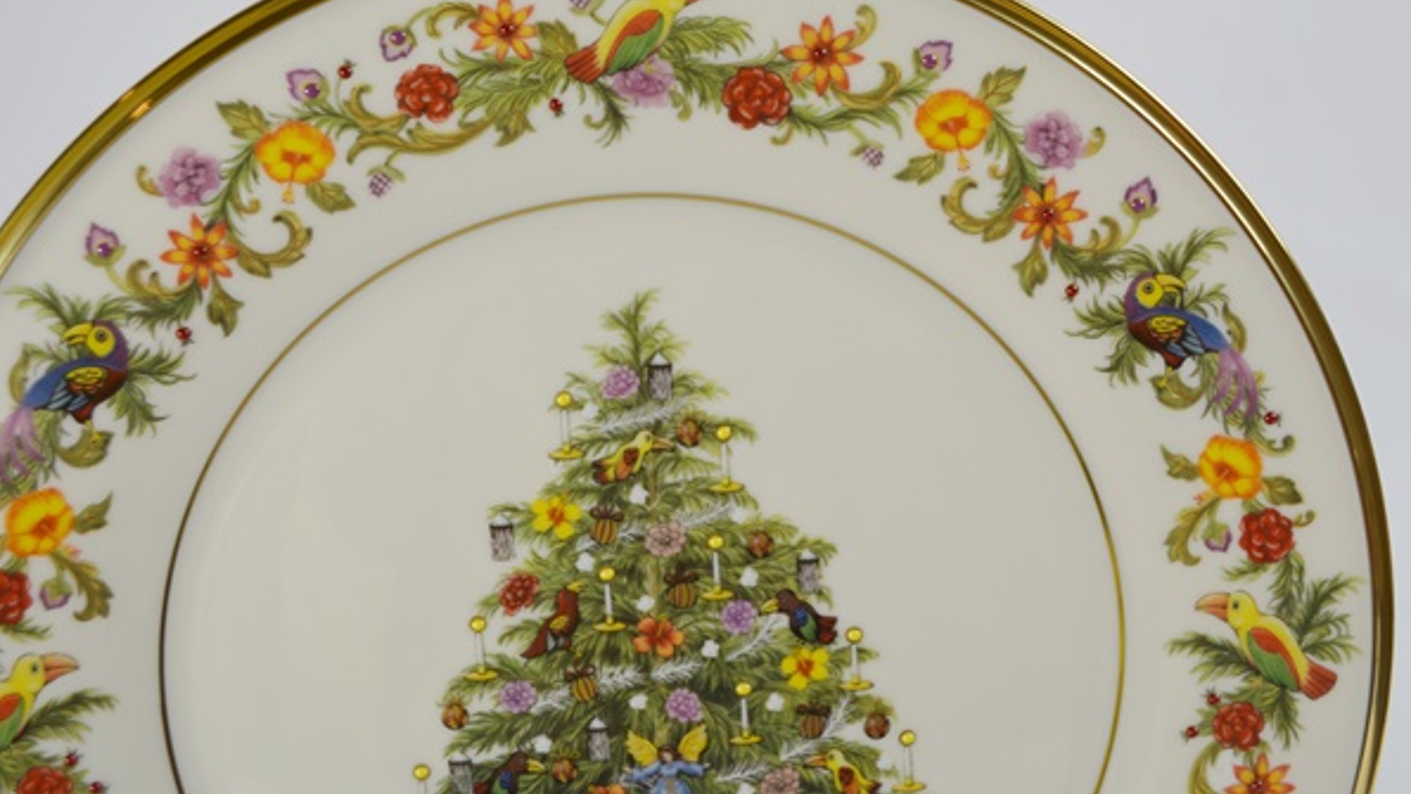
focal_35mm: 38
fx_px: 1422
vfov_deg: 31.1
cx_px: 702
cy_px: 325
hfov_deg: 52.8
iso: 220
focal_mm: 24
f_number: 5.6
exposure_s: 1/125
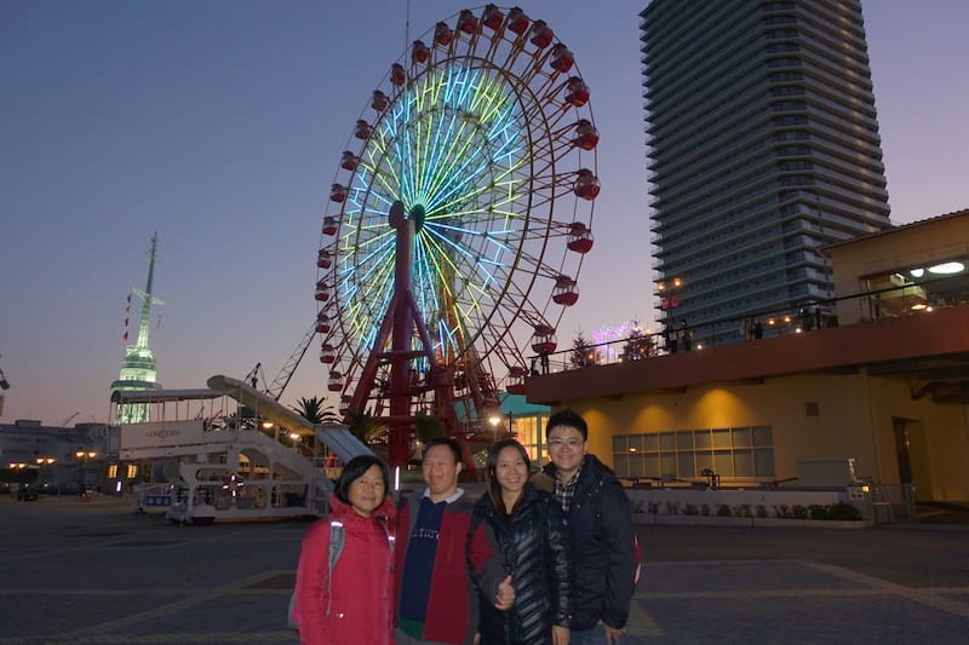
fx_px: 646
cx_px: 484
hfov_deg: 73.8
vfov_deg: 53.1
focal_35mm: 24
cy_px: 322
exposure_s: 1/30
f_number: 2
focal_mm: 8.8
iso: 125
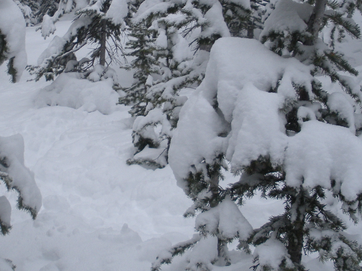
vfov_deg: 19.0
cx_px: 129
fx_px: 805
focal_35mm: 77
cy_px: 69
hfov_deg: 25.2
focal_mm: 6.3
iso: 86
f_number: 3.5
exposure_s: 1/250
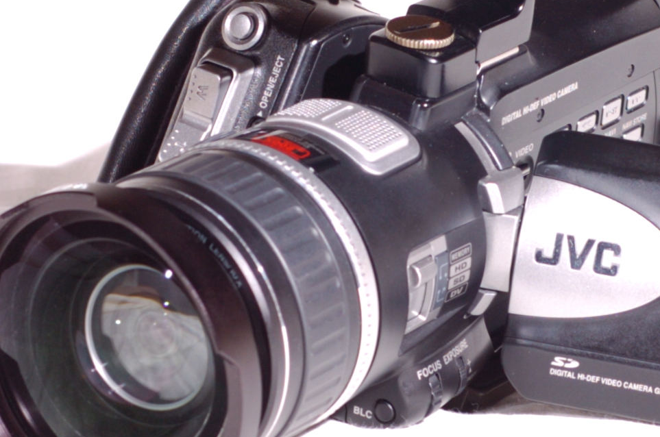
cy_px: 134
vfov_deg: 7.1
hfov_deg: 10.7
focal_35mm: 192
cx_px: 537
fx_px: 3513
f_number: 7.1
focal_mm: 50
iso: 200
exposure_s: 1/200
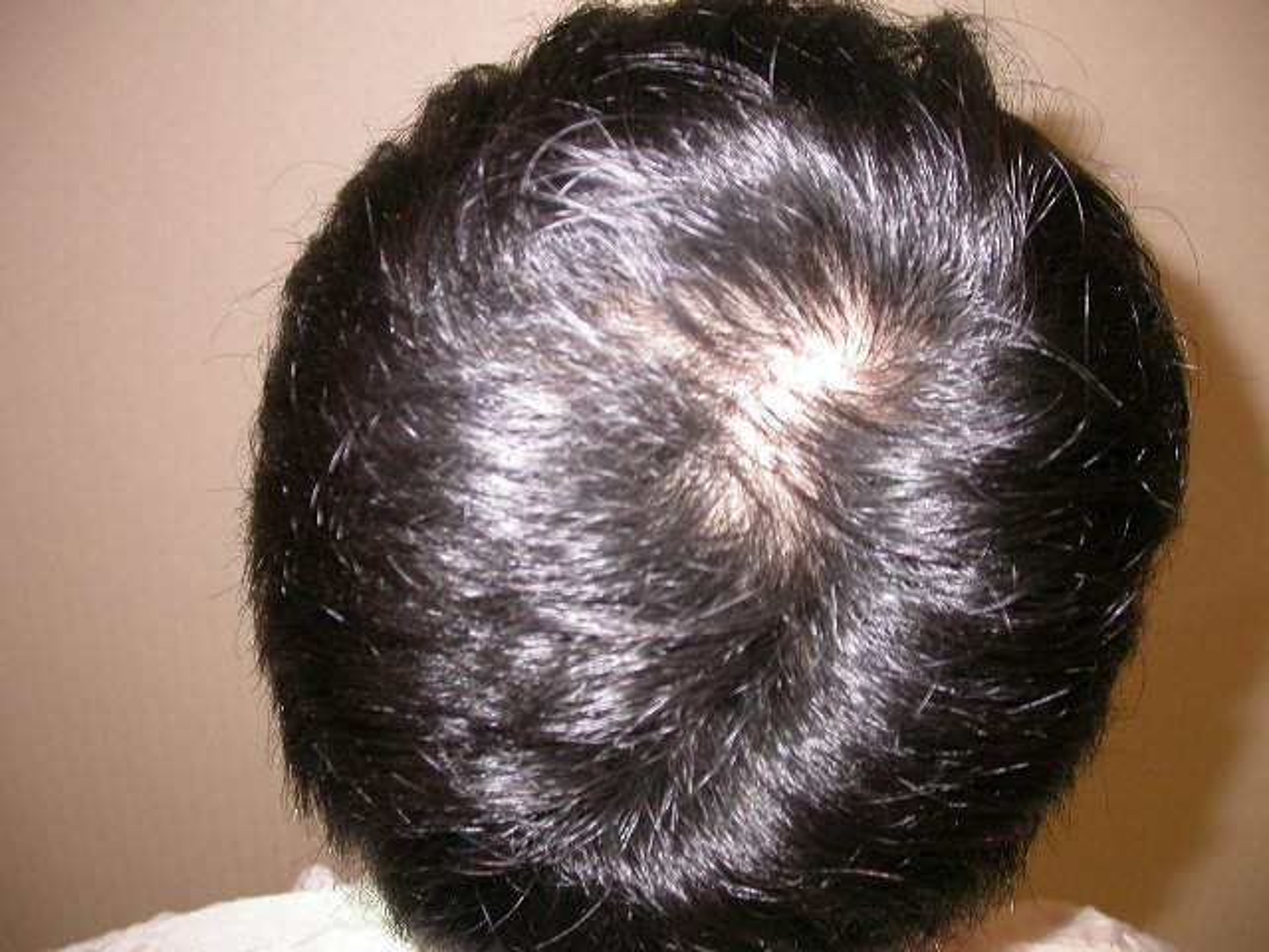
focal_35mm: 38
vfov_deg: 37.7
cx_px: 634
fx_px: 1393
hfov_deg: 49.0
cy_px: 476
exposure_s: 1/60
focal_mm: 7.85
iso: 100
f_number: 2.6
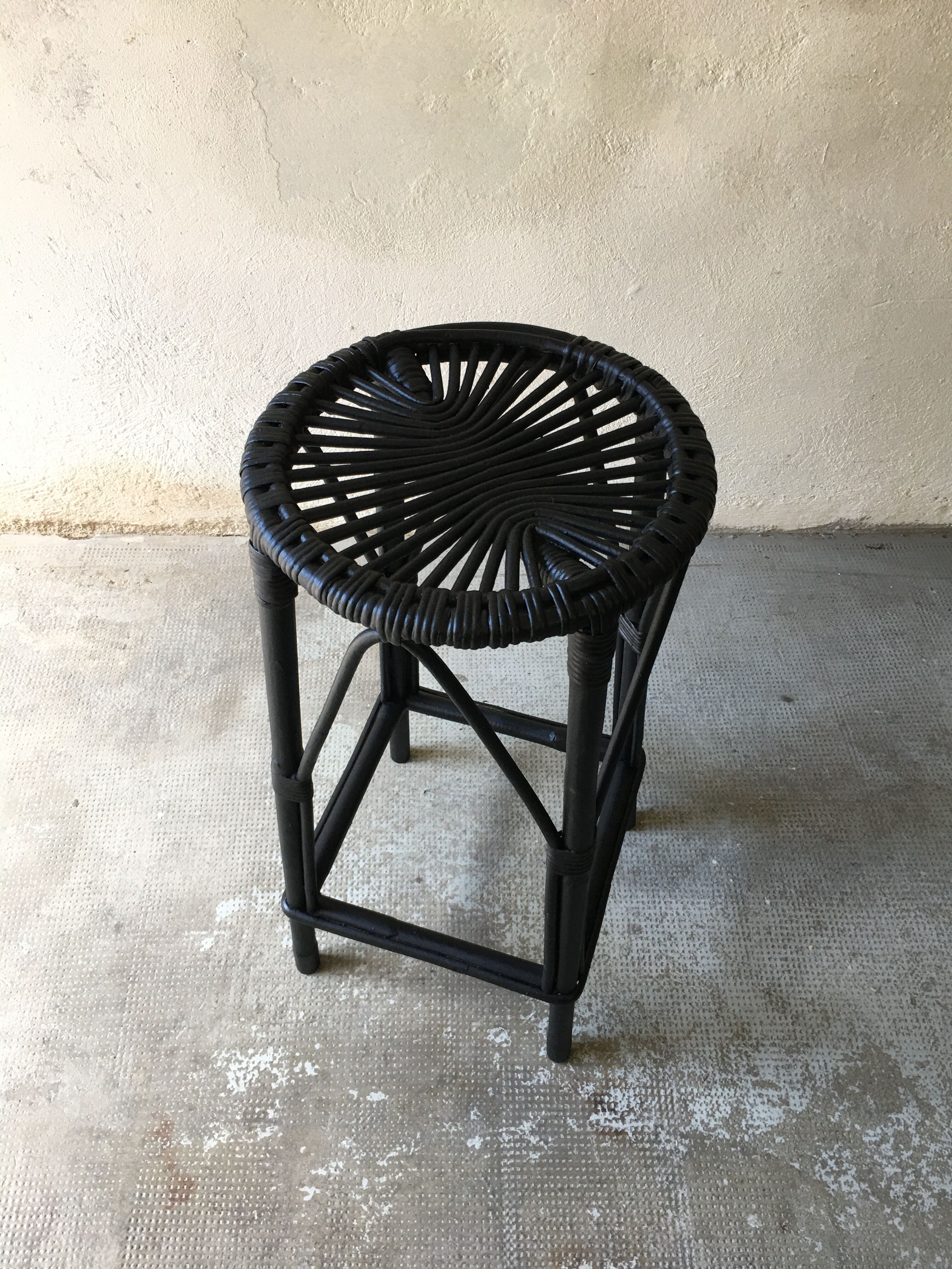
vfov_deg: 61.7
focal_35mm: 29
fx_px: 1063
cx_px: 476
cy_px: 634
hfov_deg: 48.2
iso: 40
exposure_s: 1/33
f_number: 2.2
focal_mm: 4.15
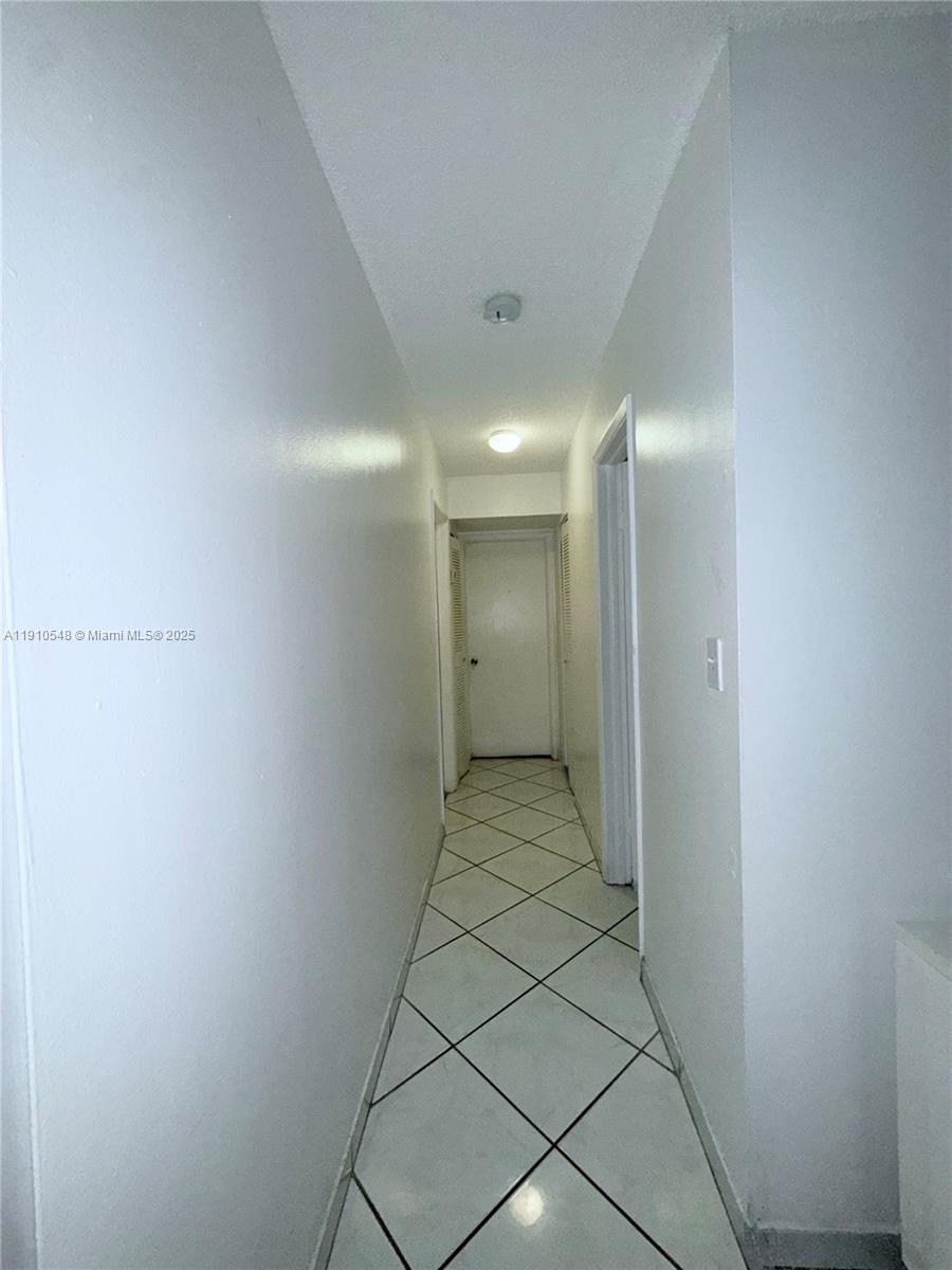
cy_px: 635
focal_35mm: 14
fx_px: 513
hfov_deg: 85.7
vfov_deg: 102.1
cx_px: 476
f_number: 2.2
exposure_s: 1/60
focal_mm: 2.22
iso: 125
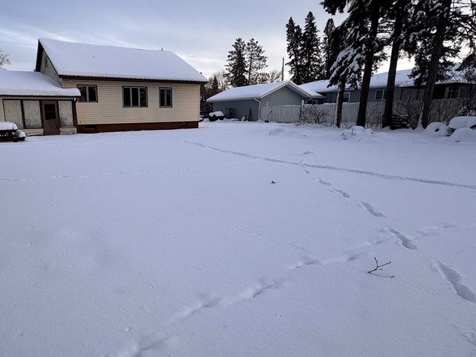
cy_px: 187
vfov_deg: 58.8
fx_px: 316
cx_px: 158
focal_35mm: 23
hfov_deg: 71.7
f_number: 2.2
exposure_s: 1/252
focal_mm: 2.22
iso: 40
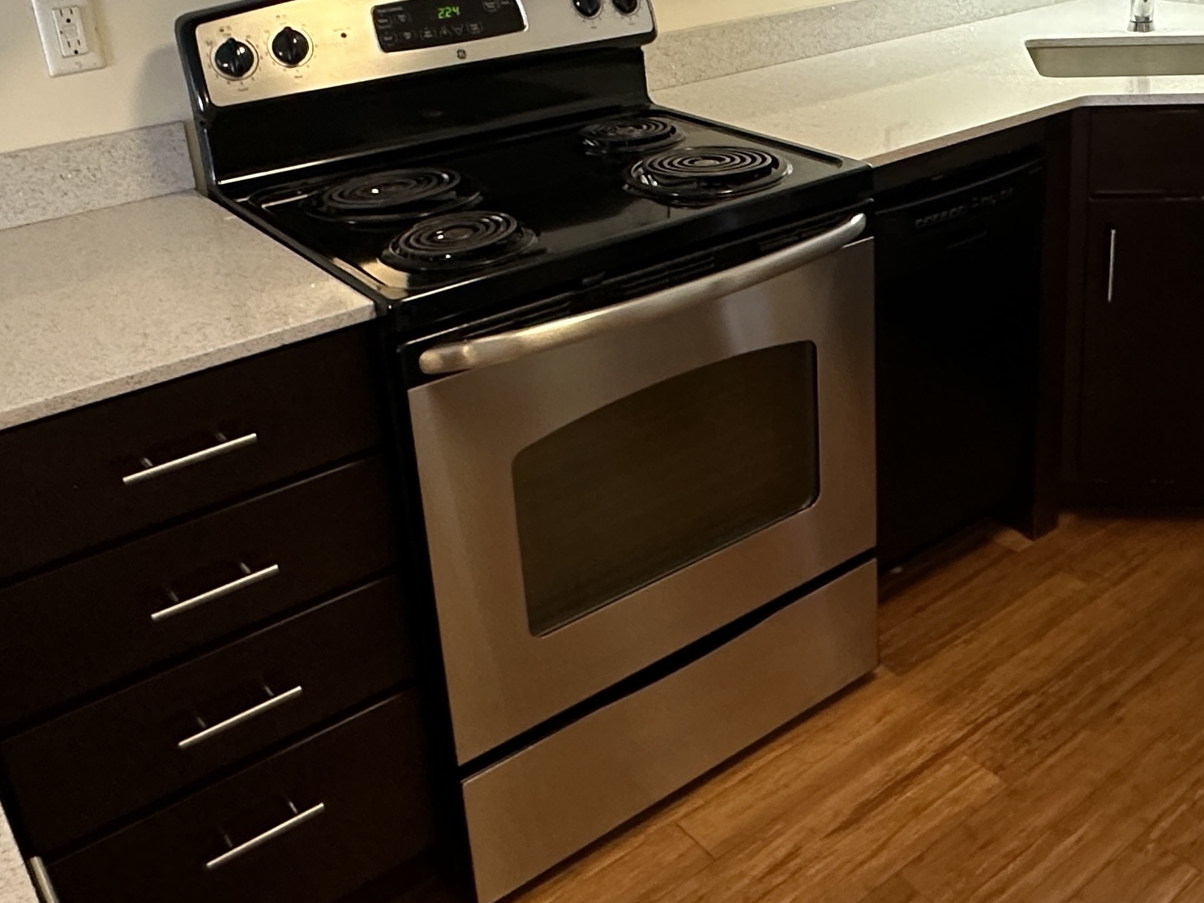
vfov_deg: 36.7
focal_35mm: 38
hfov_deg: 48.2
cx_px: 792
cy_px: 211
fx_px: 1322
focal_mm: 2.22
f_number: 2.2
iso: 320
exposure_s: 1/60
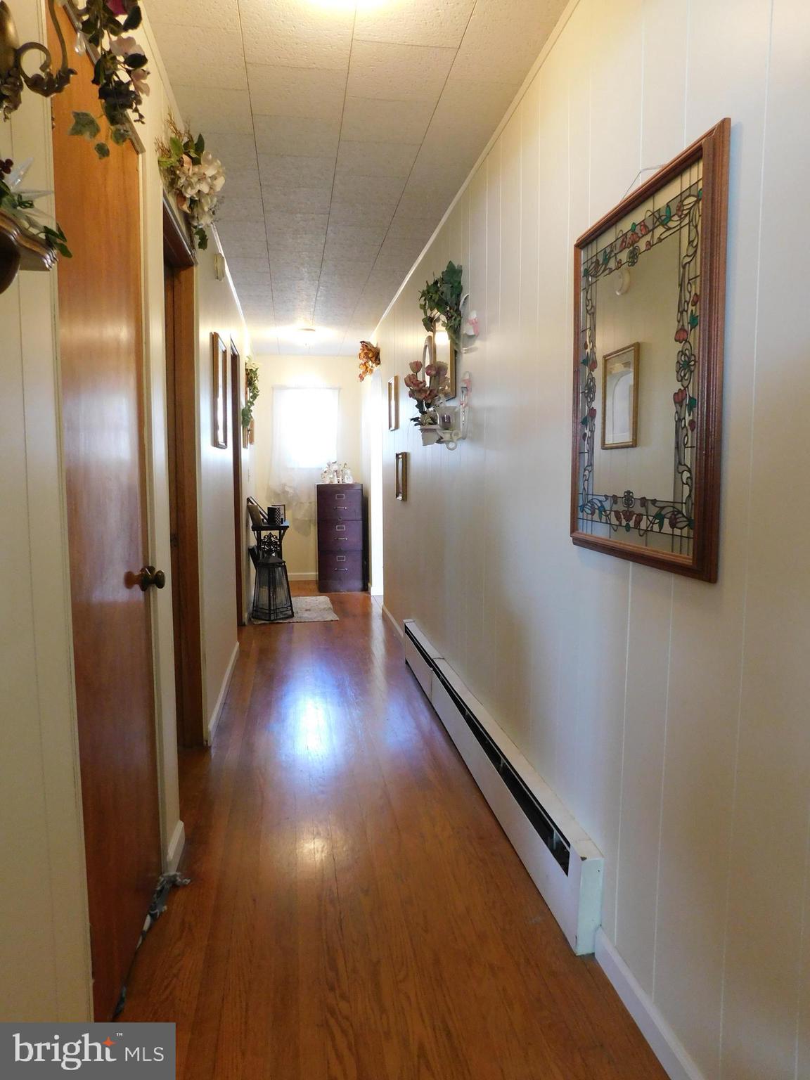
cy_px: 540
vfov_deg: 73.9
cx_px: 405
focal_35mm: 23
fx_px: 718
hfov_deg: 58.9
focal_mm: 4
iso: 400
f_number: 3
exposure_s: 1/15
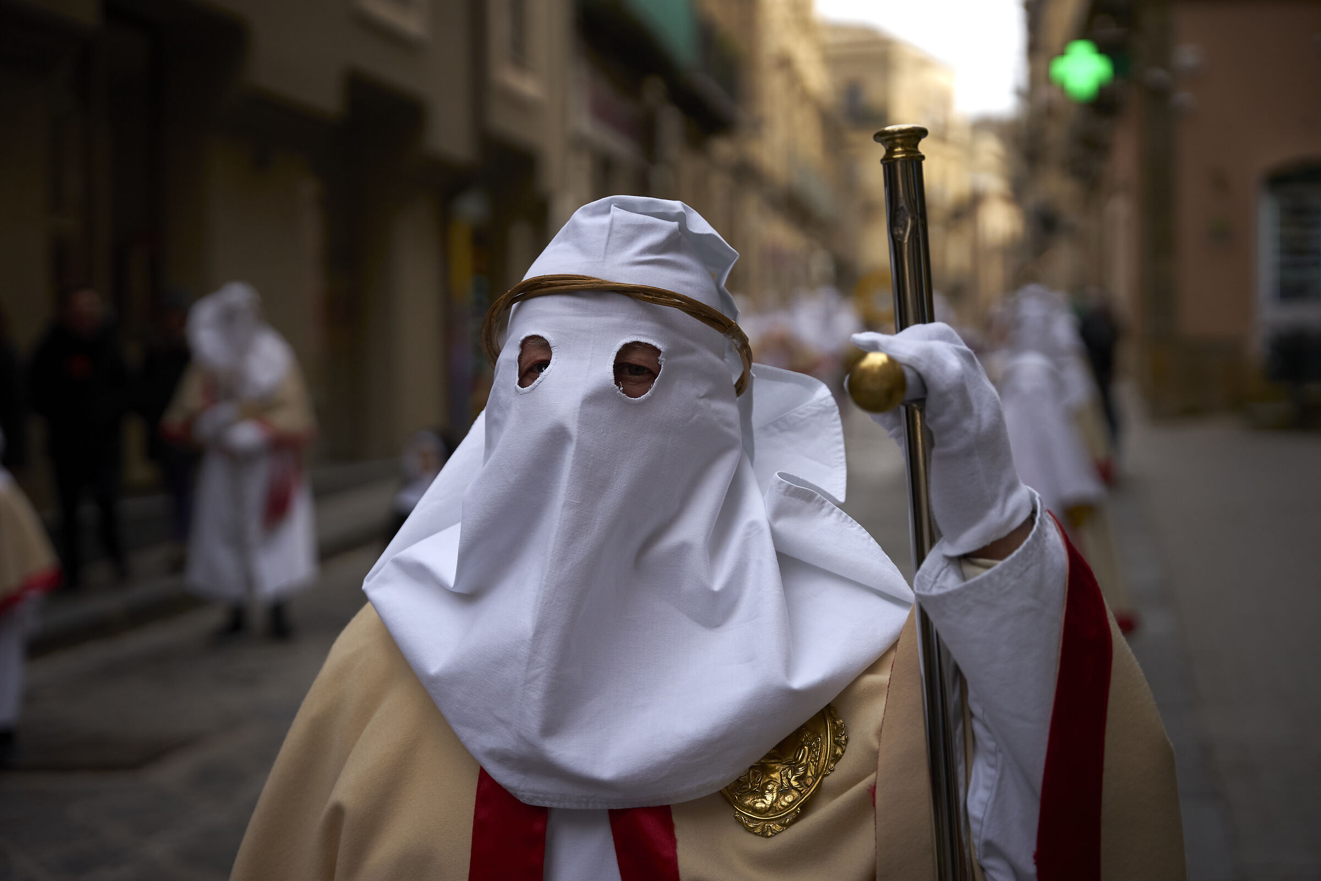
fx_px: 2066
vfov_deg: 24.1
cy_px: 440
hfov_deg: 35.5
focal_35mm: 56
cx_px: 660
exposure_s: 1/4000
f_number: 2.8
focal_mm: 56.3
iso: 800
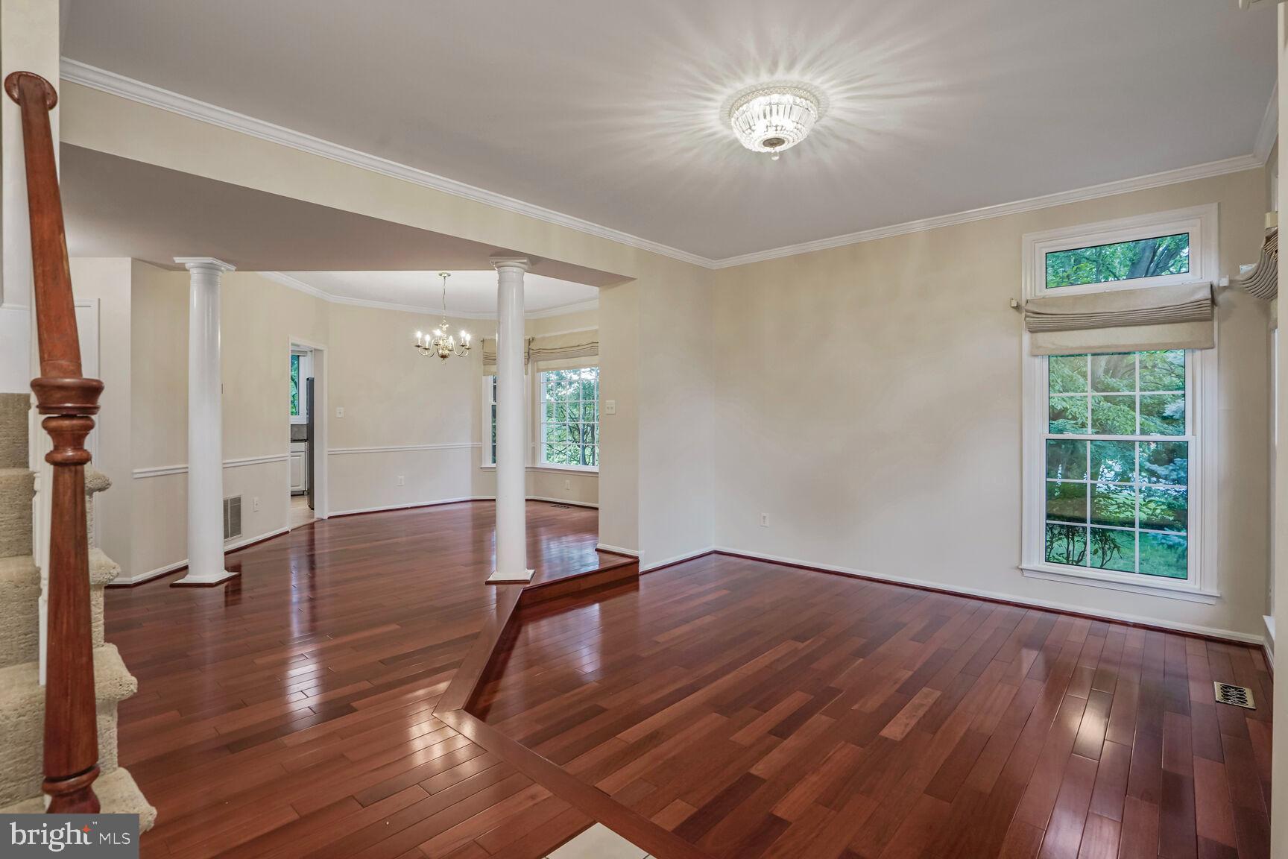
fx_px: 572
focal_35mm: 16
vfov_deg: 73.7
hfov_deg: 96.7
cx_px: 644
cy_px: 430
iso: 800
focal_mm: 16
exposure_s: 1/15
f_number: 8
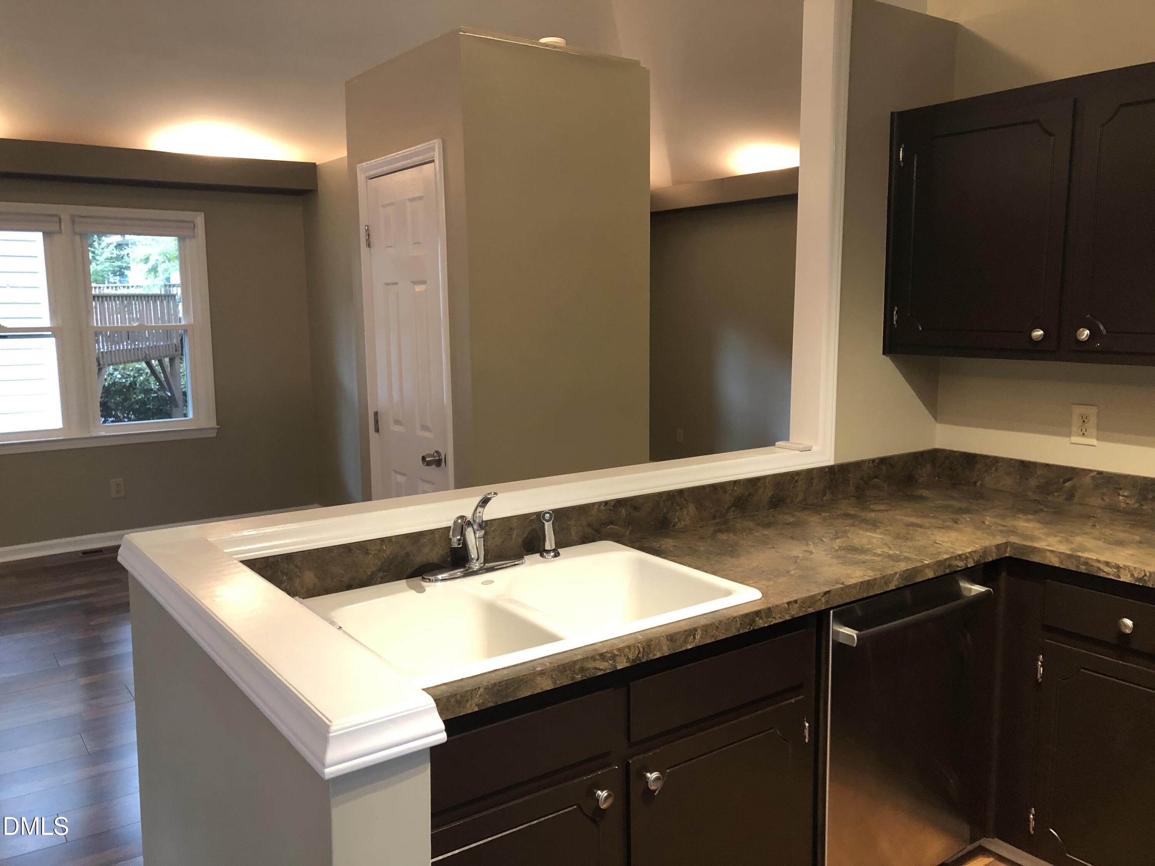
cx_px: 578
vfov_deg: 49.7
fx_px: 934
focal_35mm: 28
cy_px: 433
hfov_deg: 63.4
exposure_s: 1/15
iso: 64
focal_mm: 3.99
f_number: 1.8
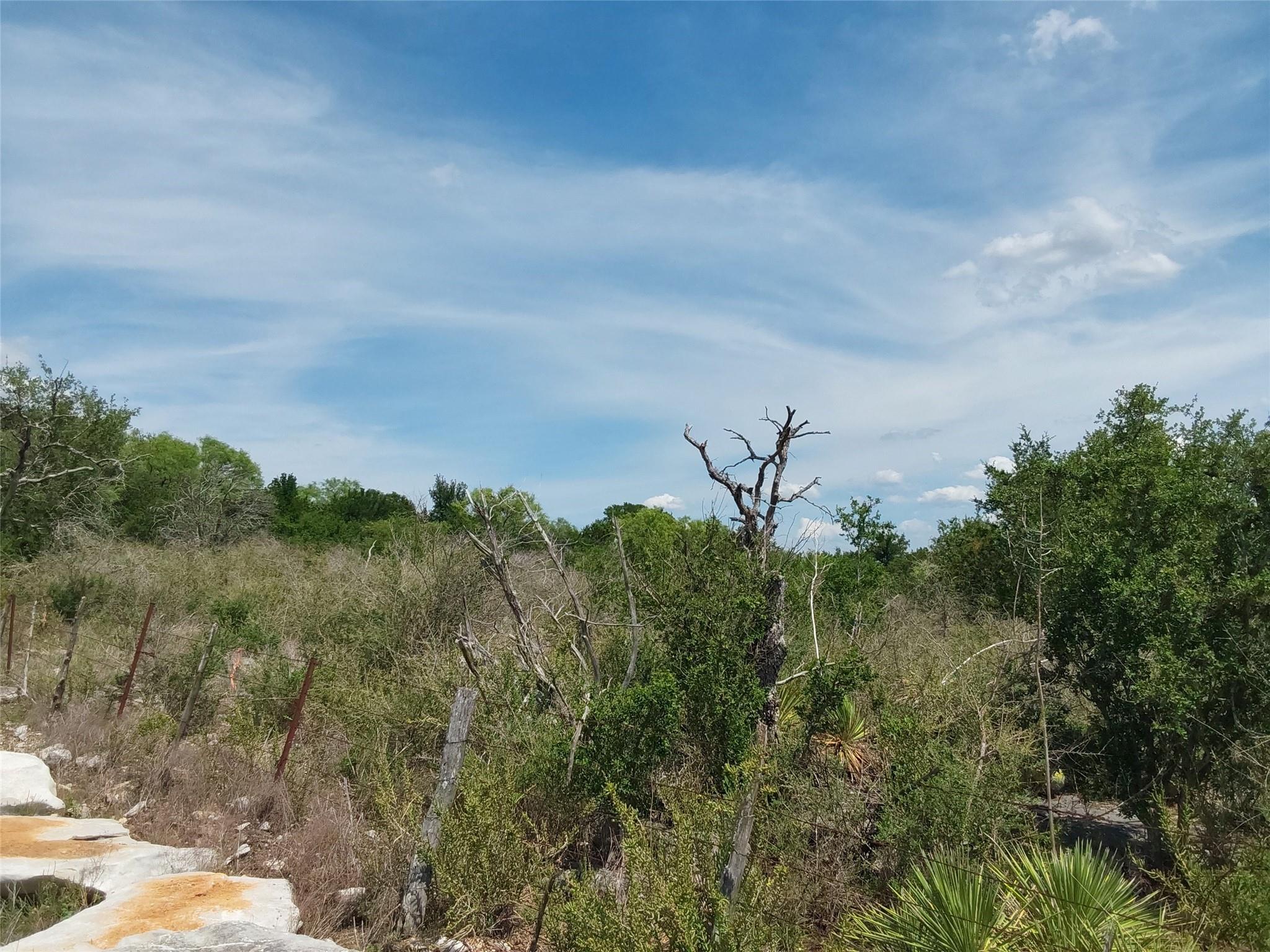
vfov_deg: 49.7
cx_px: 635
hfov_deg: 63.4
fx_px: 1027
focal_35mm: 28
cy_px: 476
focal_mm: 2.91
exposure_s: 1/3249
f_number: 1.9
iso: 50
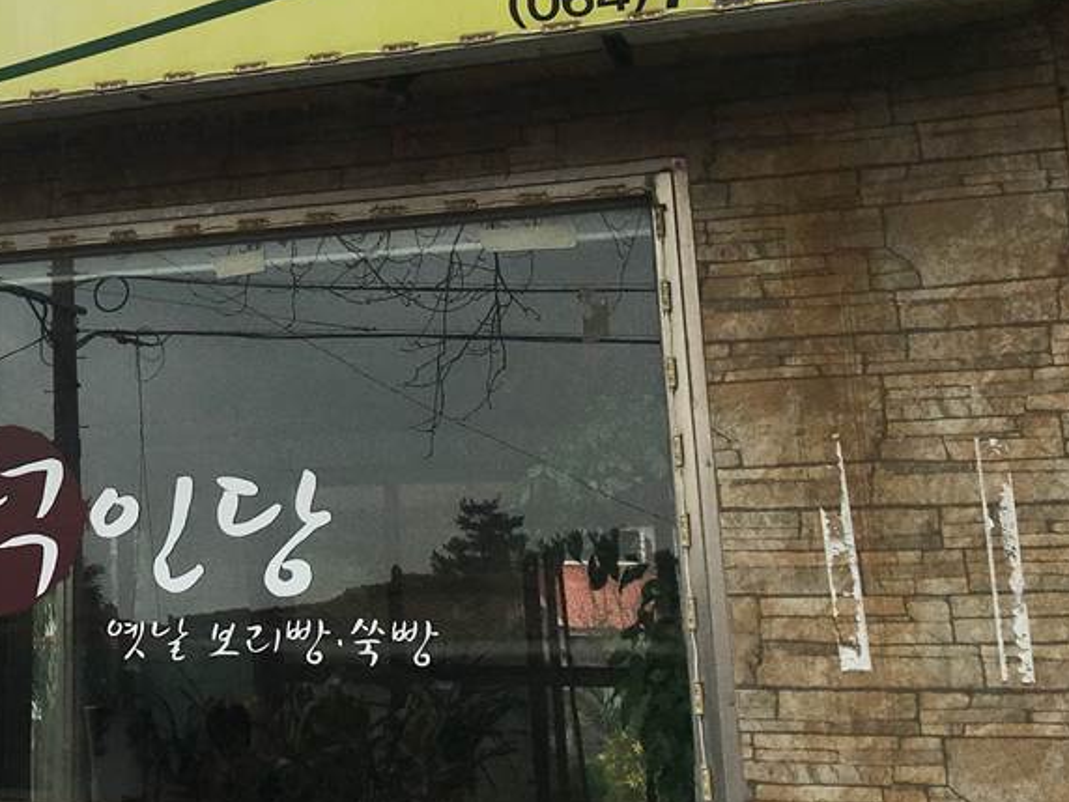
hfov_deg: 28.7
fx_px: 1946
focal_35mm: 63
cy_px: 129
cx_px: -19
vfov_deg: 22.9
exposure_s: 1/481
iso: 25
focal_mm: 4.15
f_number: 2.2
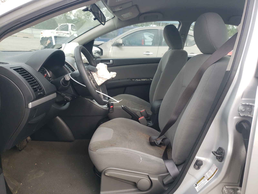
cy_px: 97
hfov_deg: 67.3
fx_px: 194
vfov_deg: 53.1
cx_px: 129
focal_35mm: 26
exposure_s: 1/357
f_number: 1.5
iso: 50
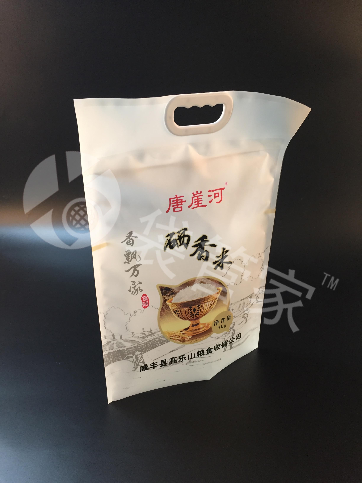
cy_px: 242
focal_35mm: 29
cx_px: 181
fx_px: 404
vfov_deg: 61.7
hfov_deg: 48.2
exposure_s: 1/33
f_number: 2.2
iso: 160
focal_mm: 4.15
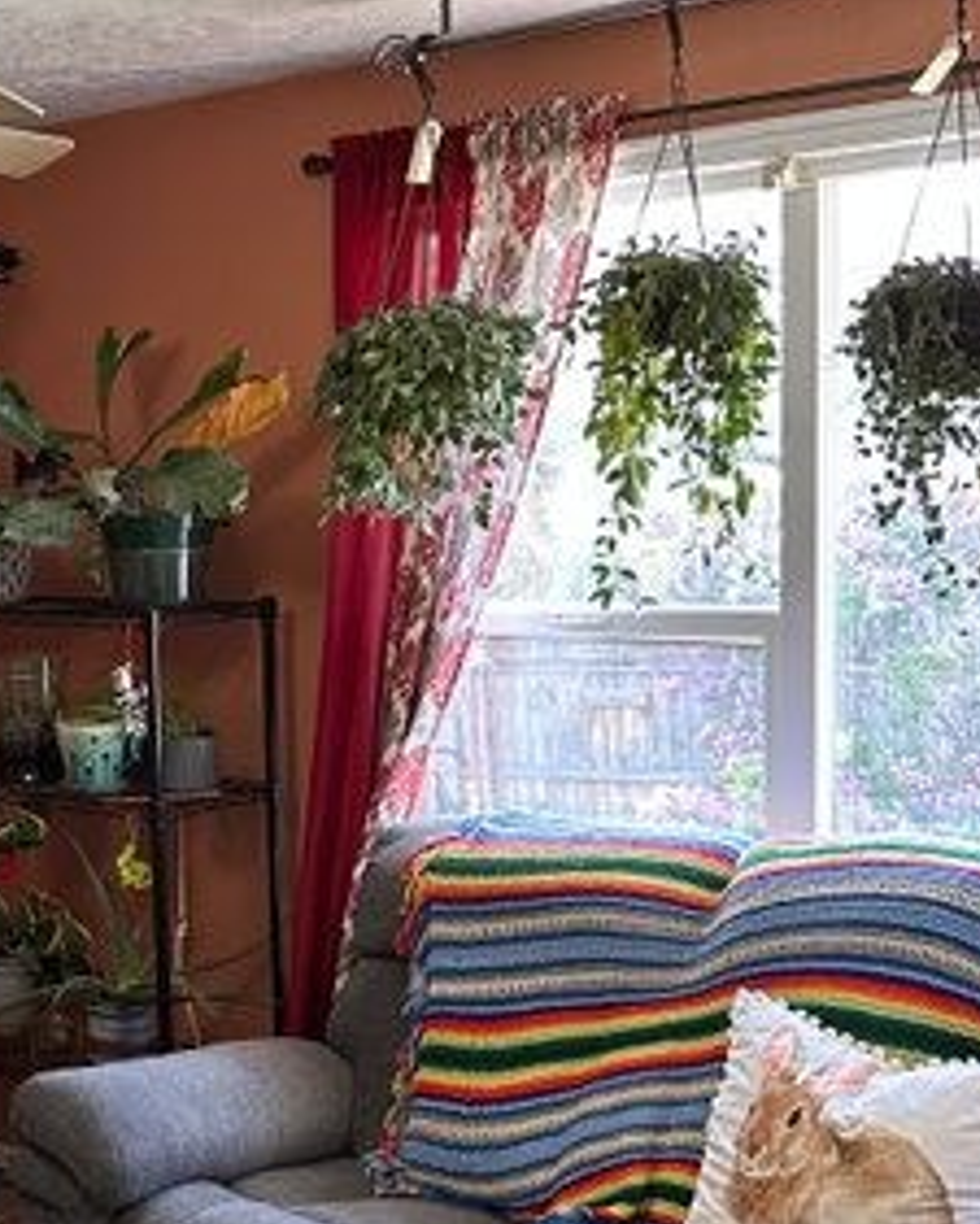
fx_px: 2319
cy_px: 675
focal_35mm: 64
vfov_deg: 29.5
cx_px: -65
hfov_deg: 22.6
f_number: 1.78
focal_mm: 6.86
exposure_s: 1/120
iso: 200
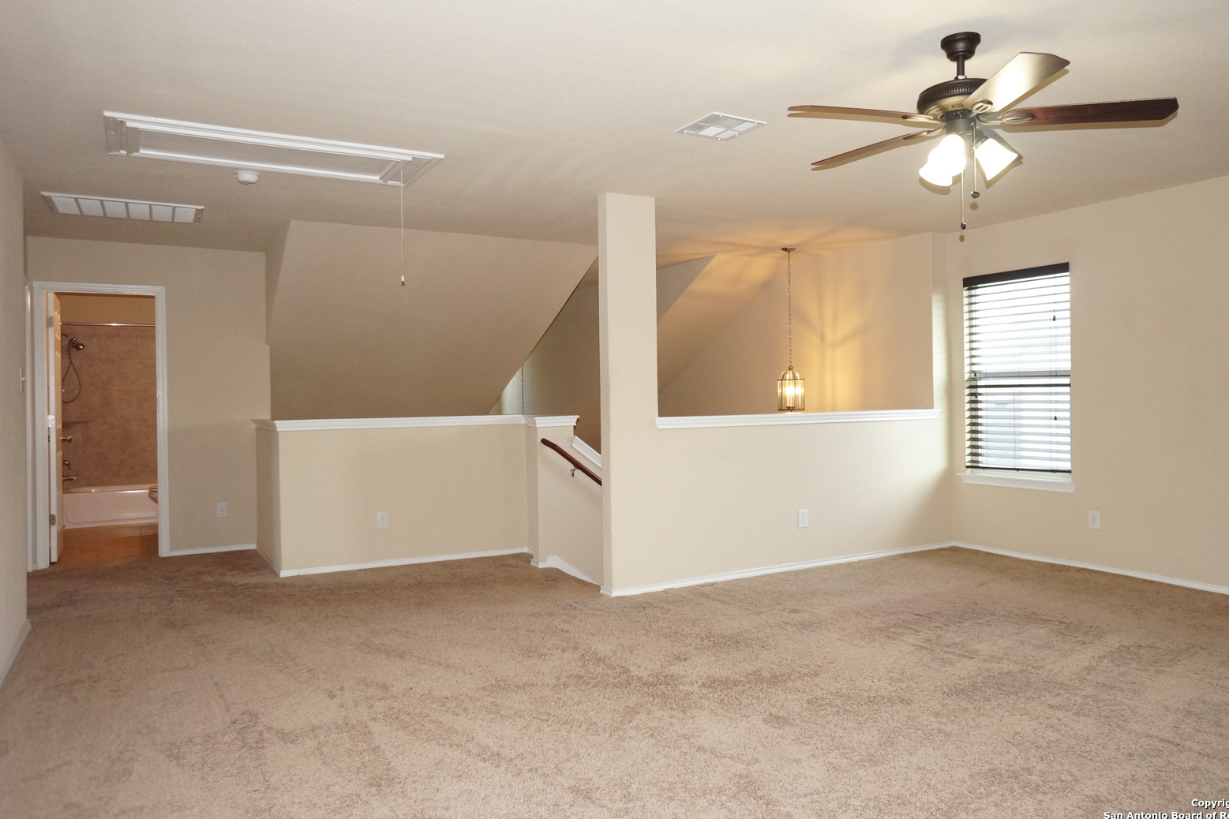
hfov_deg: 71.5
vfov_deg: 51.3
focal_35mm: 25
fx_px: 853
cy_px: 396
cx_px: 634
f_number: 4
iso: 1250
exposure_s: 1/160
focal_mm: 16
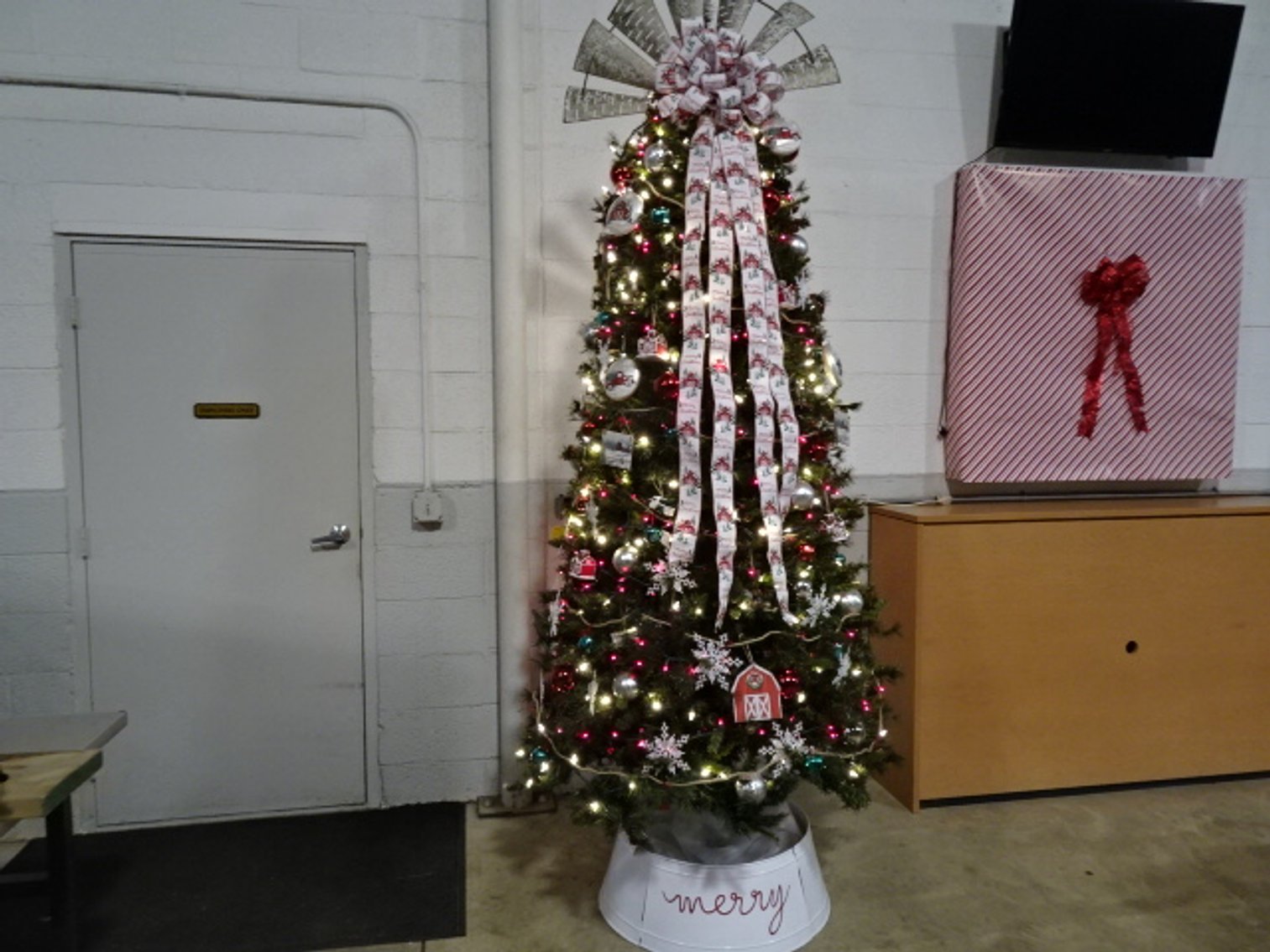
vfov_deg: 56.8
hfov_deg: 71.6
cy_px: 476
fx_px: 881
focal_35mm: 24
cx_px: 635
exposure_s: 1/30
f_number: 3.5
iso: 400
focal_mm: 4.1
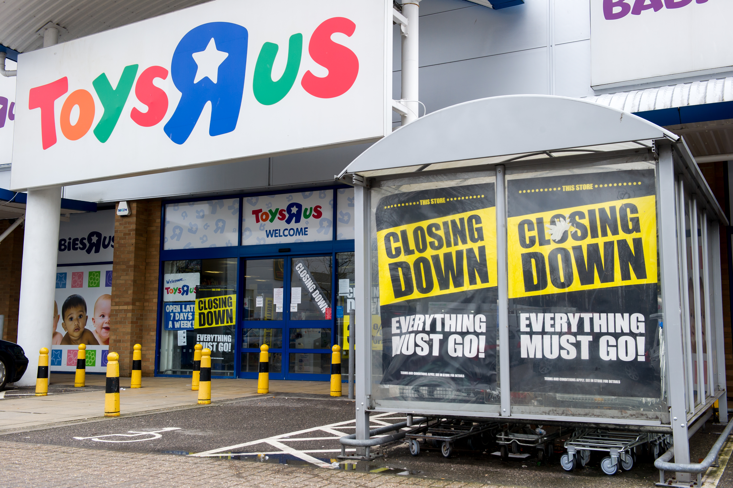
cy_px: 244
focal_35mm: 38
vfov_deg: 35.0
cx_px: 366
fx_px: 773
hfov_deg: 50.7
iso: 500
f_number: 6.3
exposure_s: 1/500
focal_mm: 38
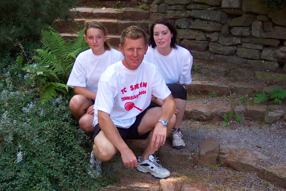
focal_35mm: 51
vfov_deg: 26.5
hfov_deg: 38.9
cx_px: 143
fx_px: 405
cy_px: 96
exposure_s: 1/250
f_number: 3.4
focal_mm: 10.7
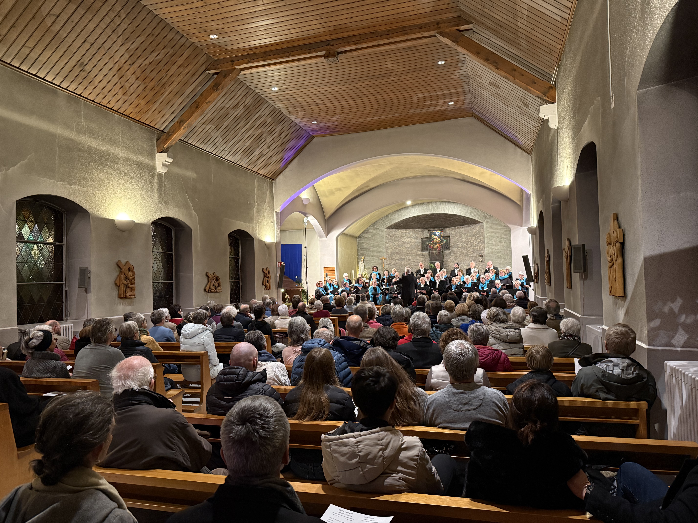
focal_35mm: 24
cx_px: 349
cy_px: 262
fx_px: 484
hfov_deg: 71.6
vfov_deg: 56.8
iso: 800
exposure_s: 1/33
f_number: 1.78
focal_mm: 6.76
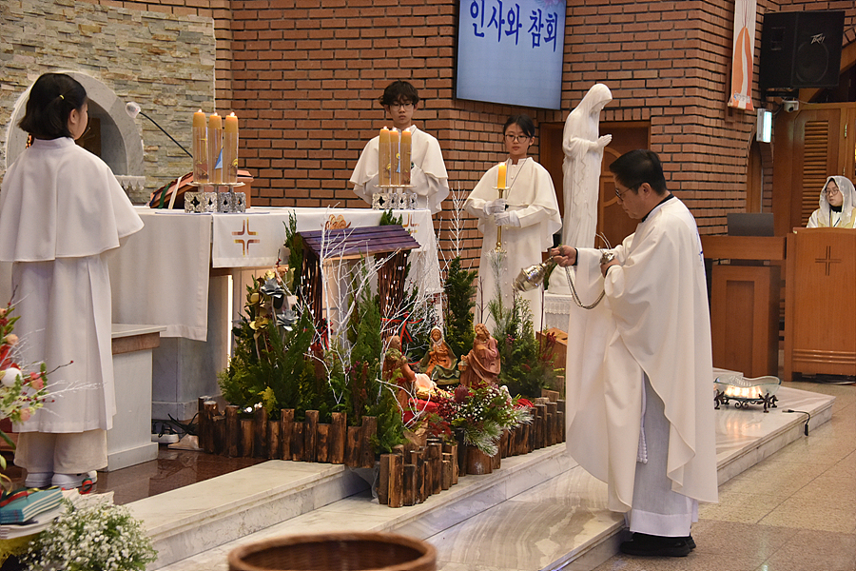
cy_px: 286
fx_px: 1855
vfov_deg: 17.5
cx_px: 428
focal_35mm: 78
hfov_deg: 26.0
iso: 2800
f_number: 5
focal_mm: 78
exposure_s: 1/125
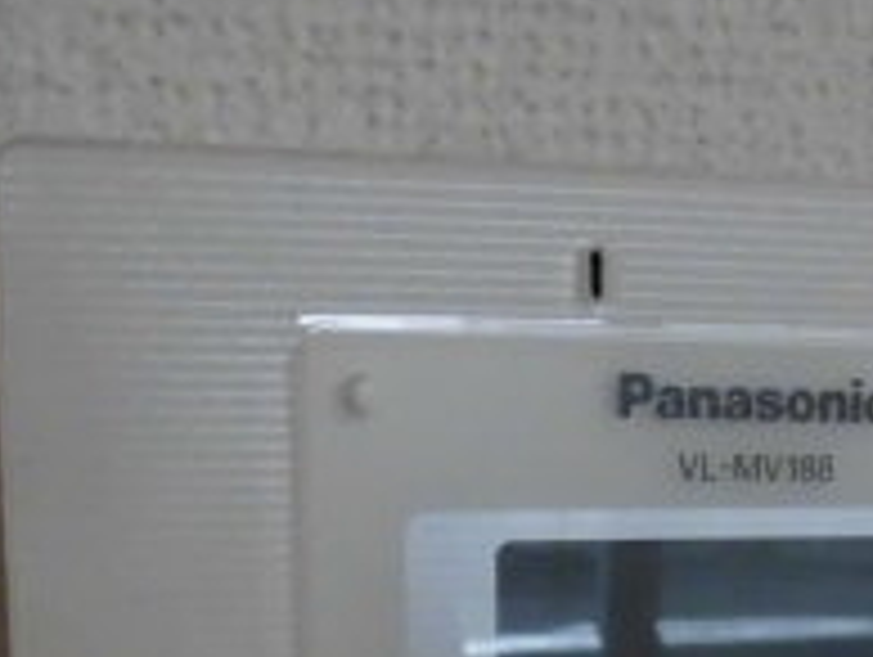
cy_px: 864
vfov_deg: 17.5
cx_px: 662
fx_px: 1995
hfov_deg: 24.4
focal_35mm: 79
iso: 800
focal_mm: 4.3
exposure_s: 1/200
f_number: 3.1
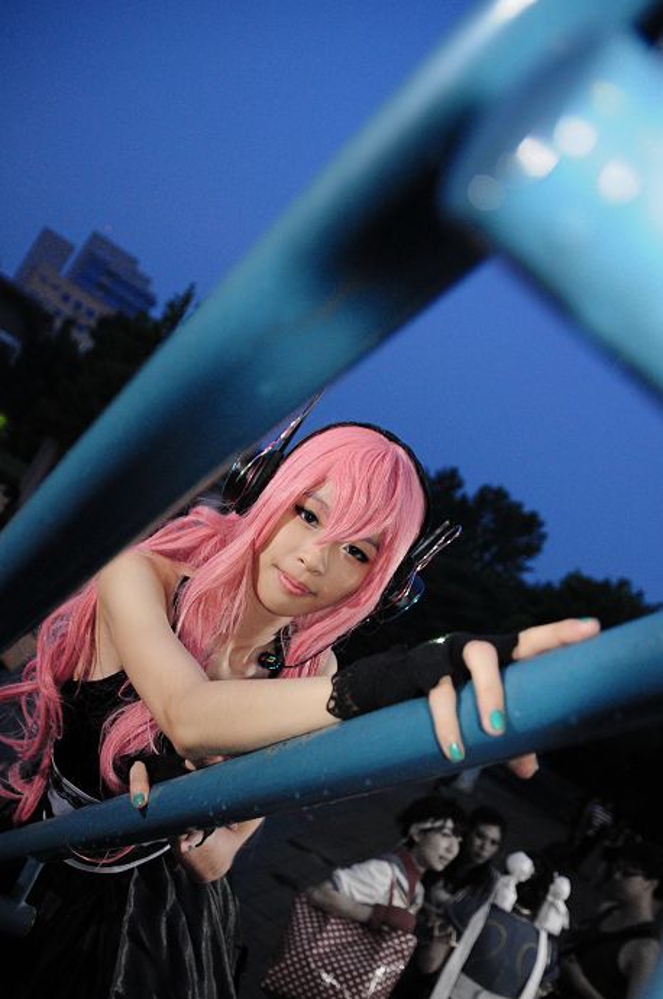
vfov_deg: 62.5
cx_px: 338
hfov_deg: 44.0
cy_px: 556
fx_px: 820
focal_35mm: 30
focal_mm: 17
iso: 1600
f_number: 2.8
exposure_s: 1/60
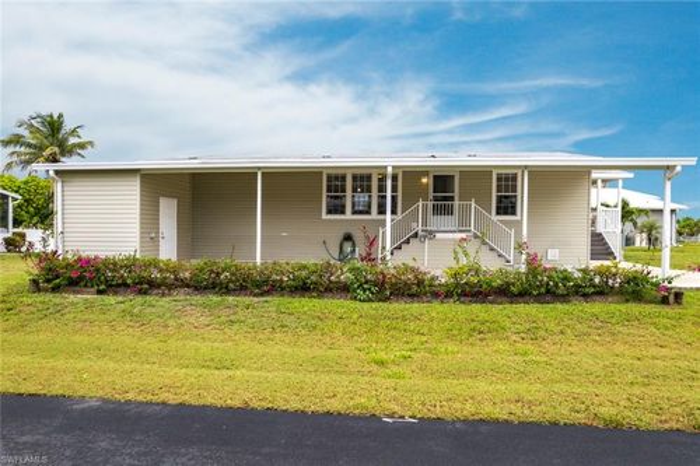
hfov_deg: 78.6
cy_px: 233
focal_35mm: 22
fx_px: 428
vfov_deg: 57.2
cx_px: 350
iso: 110
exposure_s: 1/640
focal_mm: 8.38
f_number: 2.8
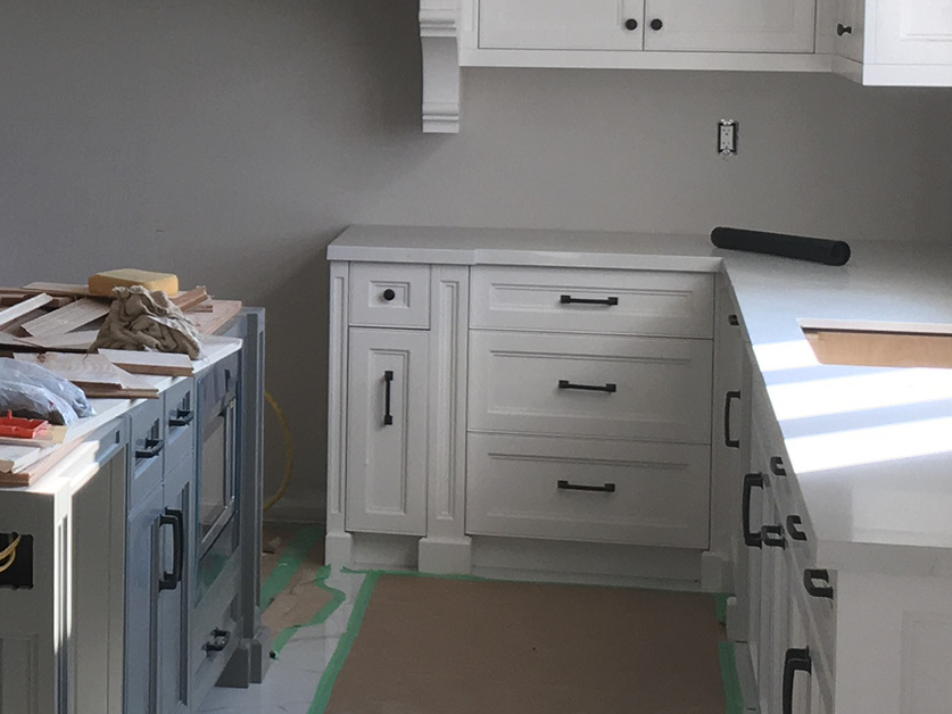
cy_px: 141
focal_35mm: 97
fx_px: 2668
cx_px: -61
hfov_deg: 19.5
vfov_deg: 15.2
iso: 32
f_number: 2.2
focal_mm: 4.15
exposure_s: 1/120
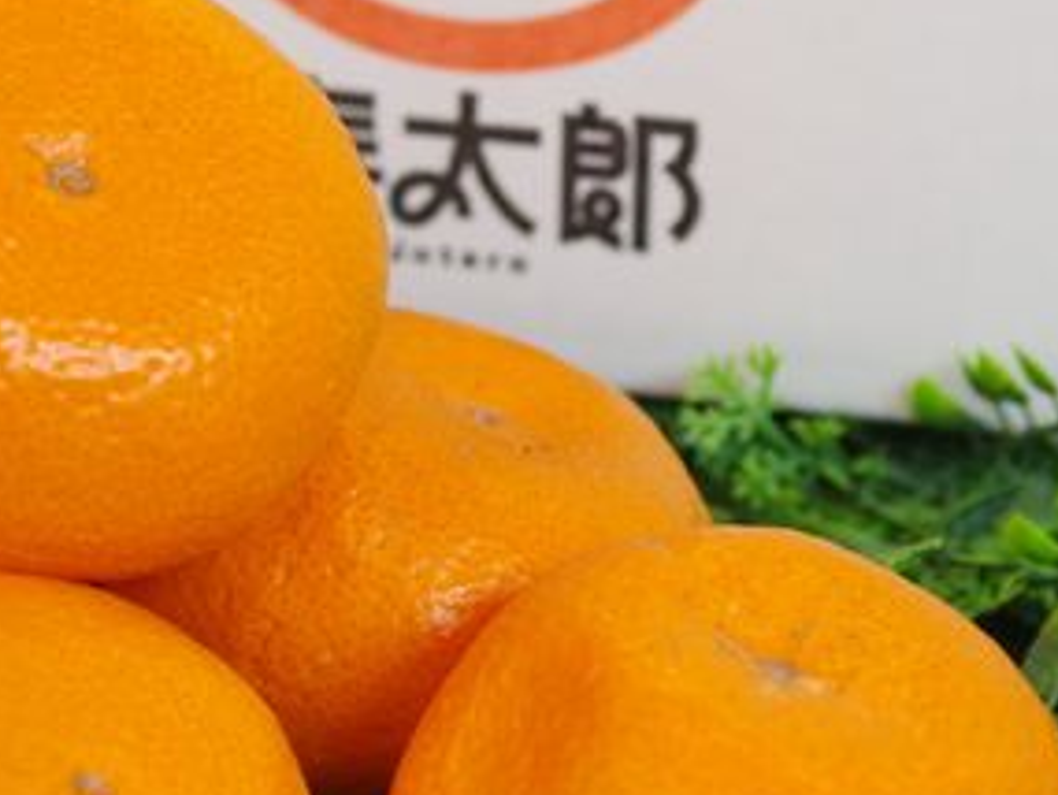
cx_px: 468
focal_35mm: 177
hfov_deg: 11.2
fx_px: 5412
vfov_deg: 8.4
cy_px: 403
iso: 400
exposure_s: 1/100
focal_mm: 50
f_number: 4
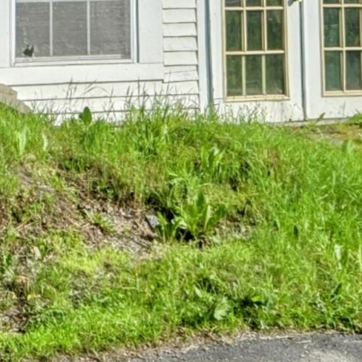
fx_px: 1479
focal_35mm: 125
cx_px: -142
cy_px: -360
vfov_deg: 12.3
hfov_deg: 13.3
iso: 25
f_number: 1.8
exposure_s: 1/1571
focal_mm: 5.4
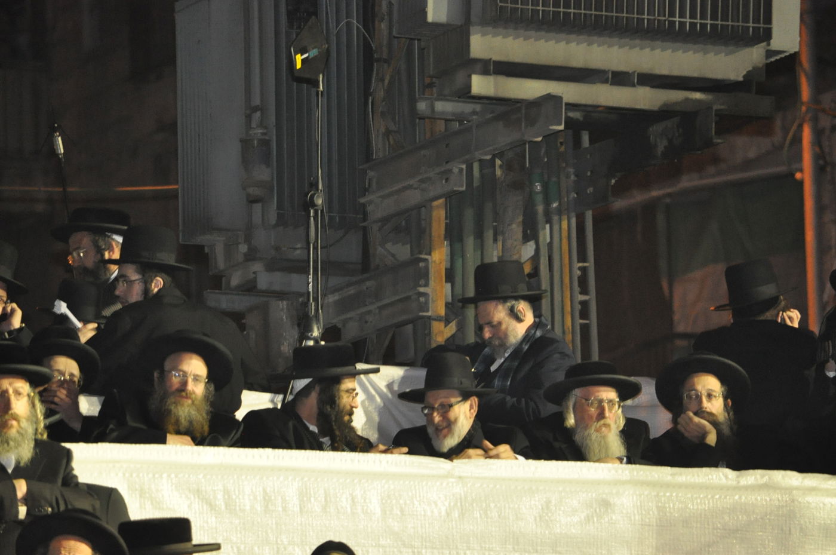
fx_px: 8347
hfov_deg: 5.7
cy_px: 278
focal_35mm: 360
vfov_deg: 3.8
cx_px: 418
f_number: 5.6
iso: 2000
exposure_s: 1/60
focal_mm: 240
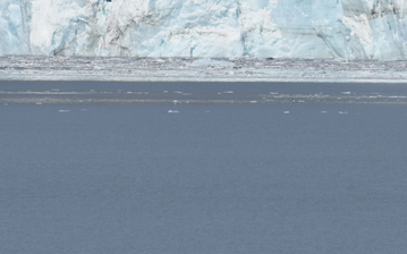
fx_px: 12096
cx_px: 163
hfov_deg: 1.9
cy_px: -134
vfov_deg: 1.2
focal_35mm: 1091
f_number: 9
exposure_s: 1/640
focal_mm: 300
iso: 100
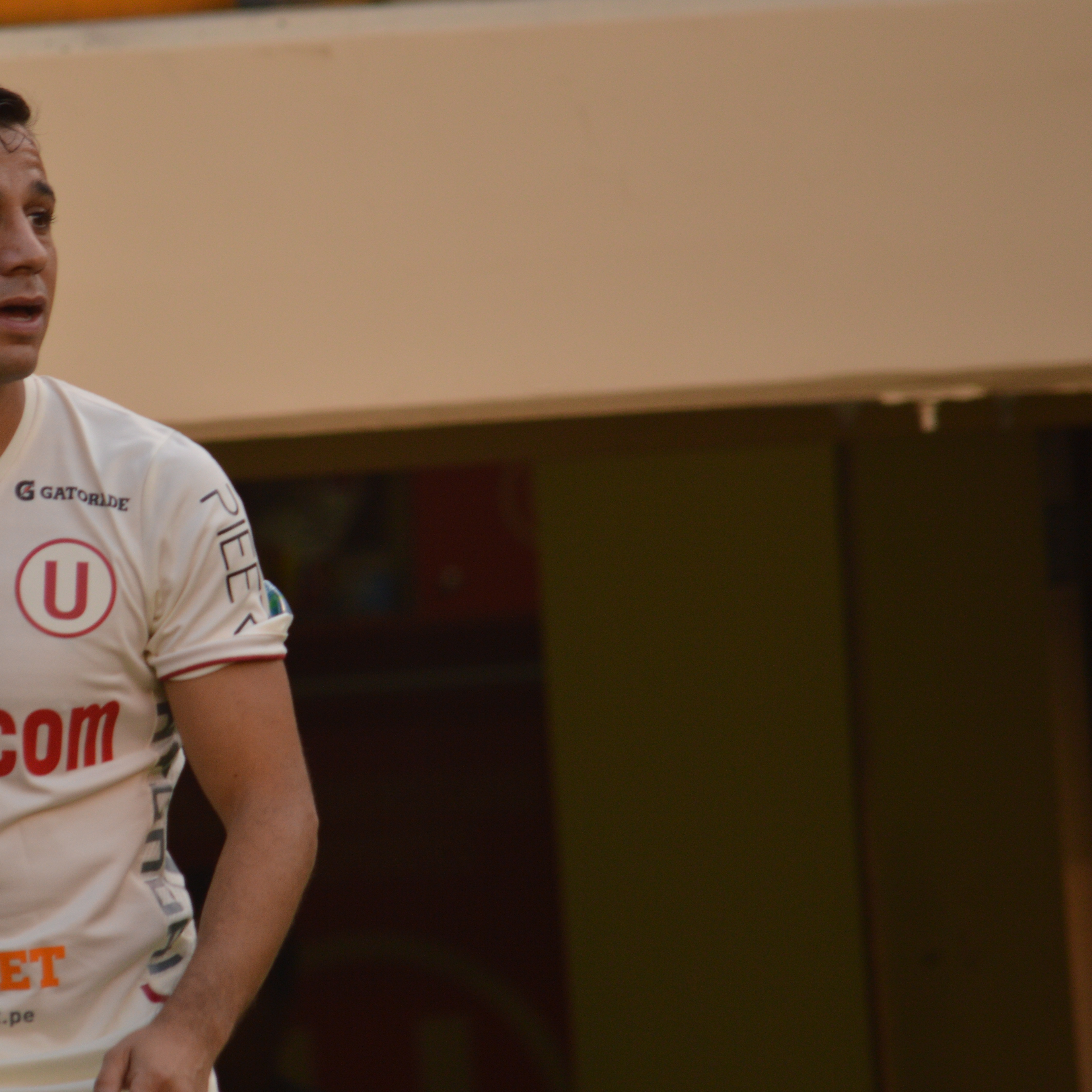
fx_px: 23163
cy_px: 566
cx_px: 125
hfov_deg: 2.7
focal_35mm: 649
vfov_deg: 2.7
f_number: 5.6
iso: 200
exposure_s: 1/200
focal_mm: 280
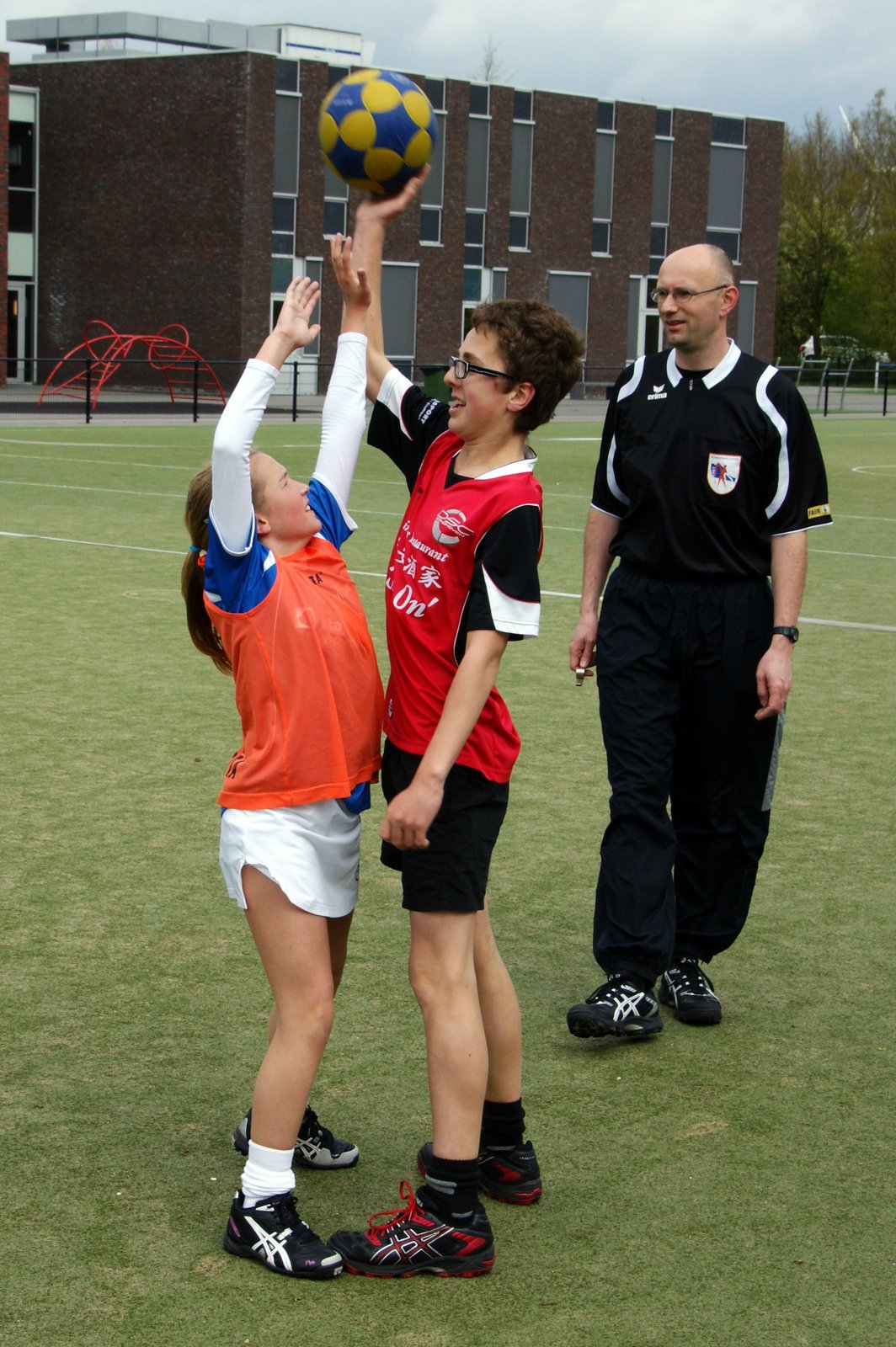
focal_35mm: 45
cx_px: 448
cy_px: 674
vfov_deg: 43.6
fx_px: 1683
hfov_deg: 29.8
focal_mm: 30
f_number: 11
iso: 200
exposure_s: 1/250
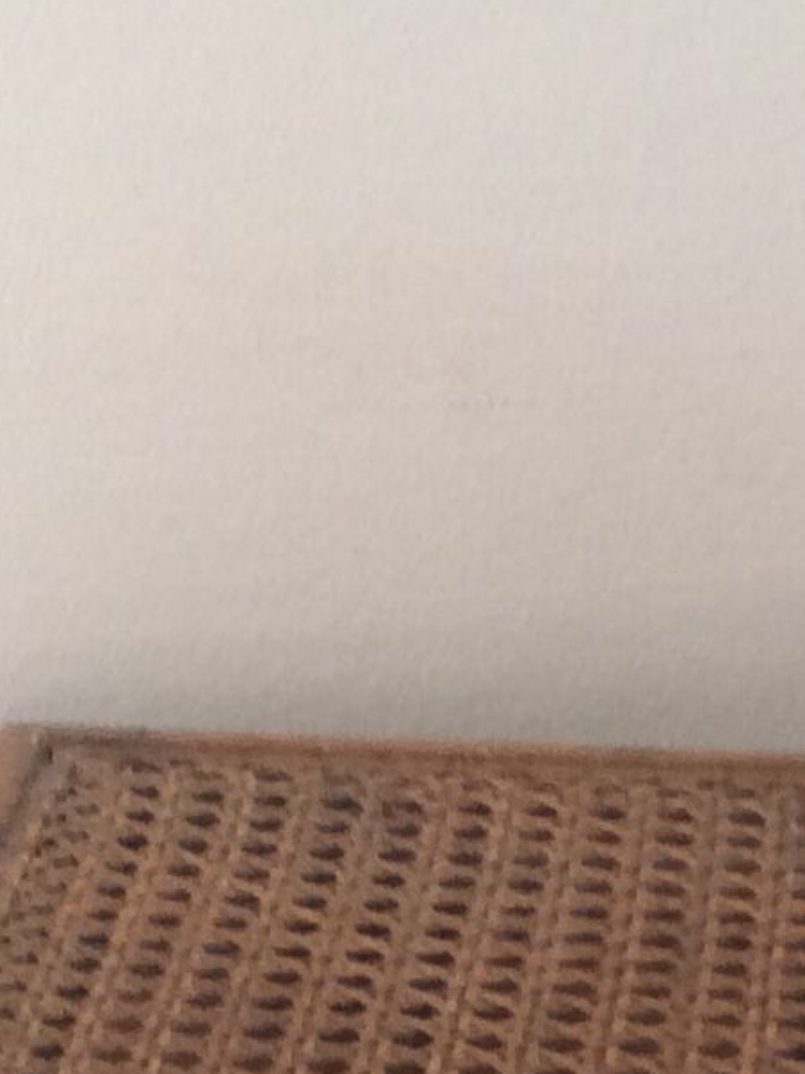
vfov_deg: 11.7
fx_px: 4870
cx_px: 614
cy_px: 1927
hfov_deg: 9.4
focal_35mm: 157
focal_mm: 4.15
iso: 64
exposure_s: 1/100
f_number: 2.2
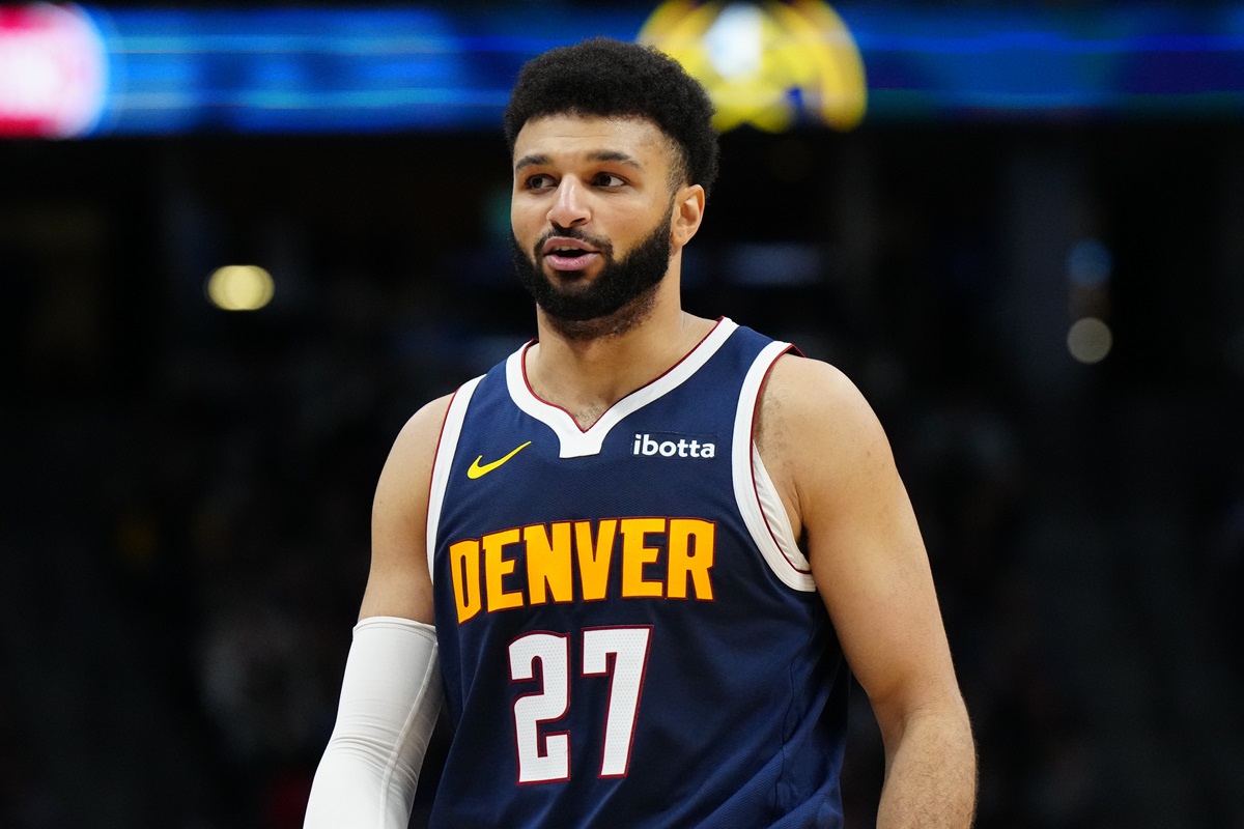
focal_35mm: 255
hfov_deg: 8.1
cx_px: 622
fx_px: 8811
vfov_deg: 5.4
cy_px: 414
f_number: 3.5
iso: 6400
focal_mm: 170
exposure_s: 1/2500
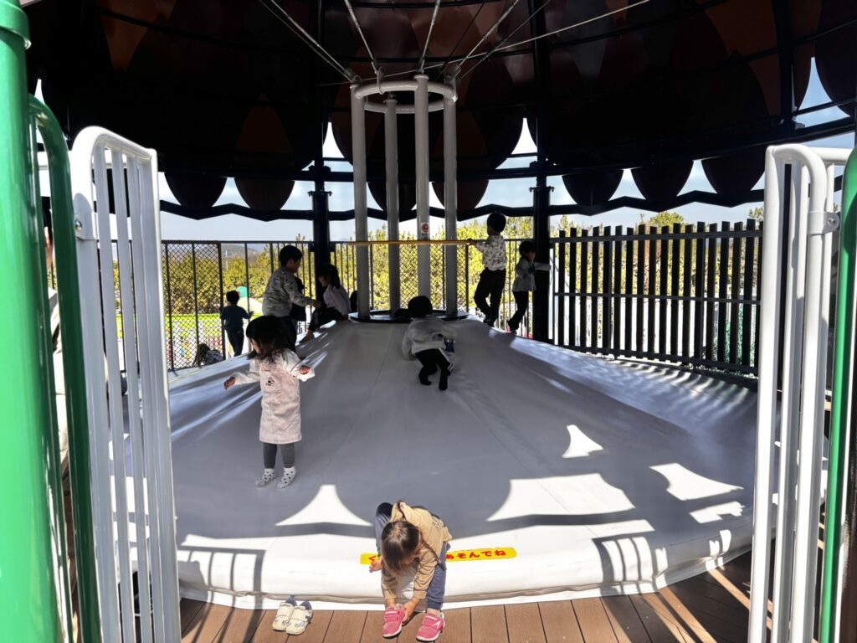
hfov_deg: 67.3
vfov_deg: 53.1
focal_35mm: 26
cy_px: 322
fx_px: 644
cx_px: 428
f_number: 1.6
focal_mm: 5.96
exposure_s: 1/2062
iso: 50
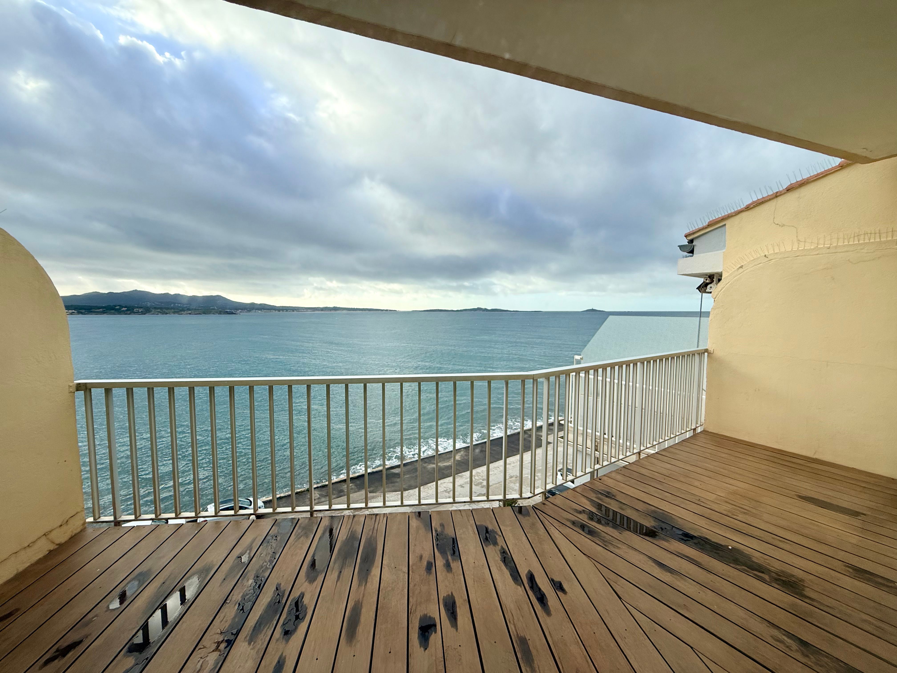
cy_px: 336
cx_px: 448
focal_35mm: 14
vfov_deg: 85.7
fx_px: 363
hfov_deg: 102.1
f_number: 2.2
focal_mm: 2.22
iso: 50
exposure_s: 1/809
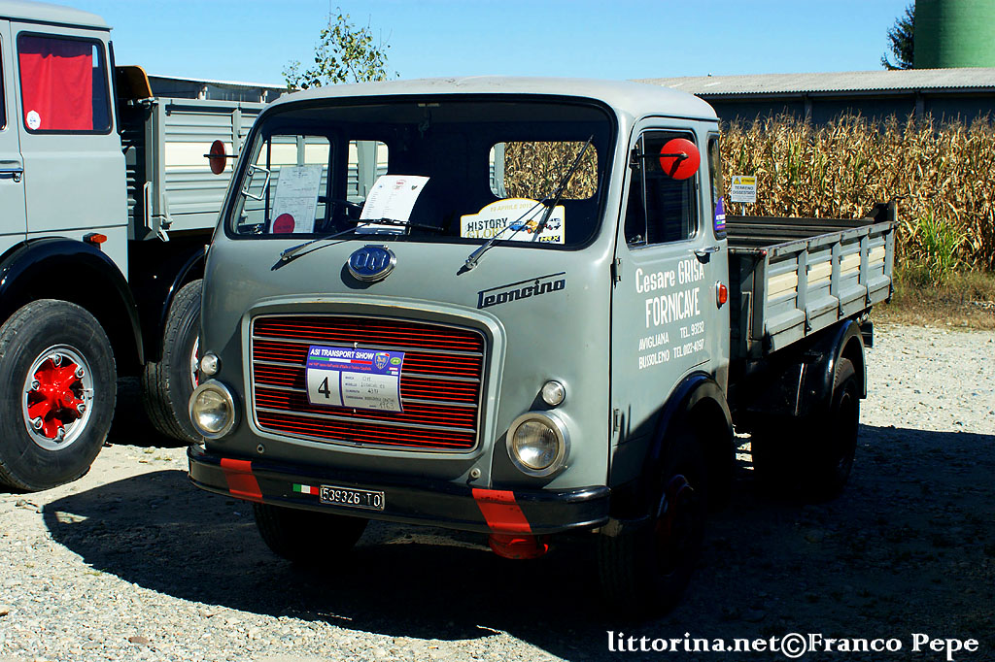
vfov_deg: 25.7
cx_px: 498
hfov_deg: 37.9
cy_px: 331
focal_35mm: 52
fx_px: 1450
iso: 200
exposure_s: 1/250
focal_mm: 35
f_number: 11
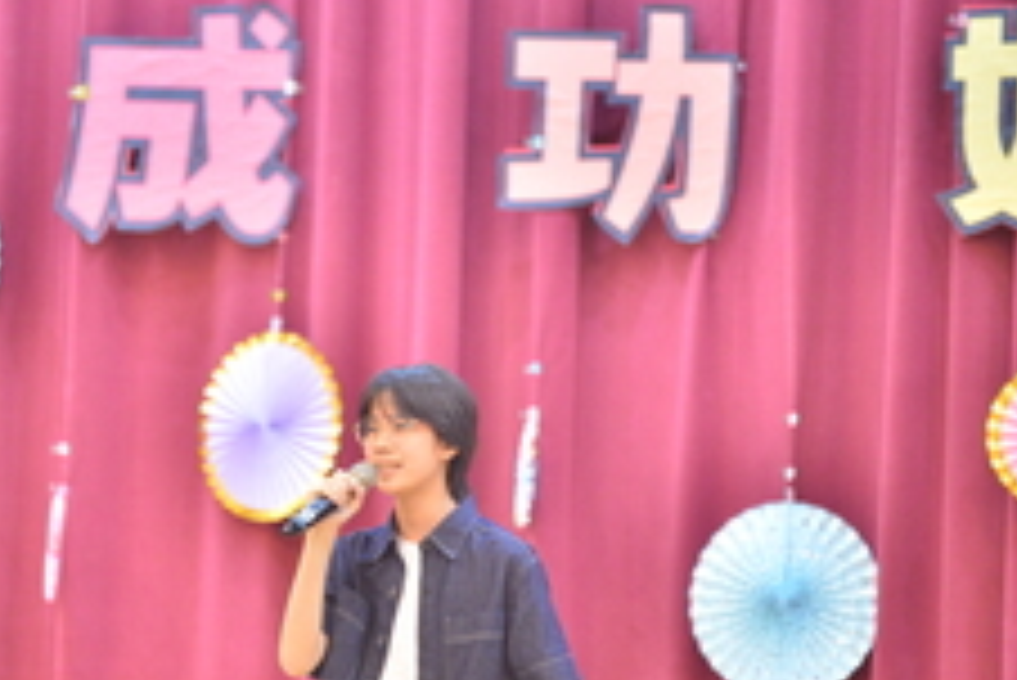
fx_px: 10007
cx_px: 279
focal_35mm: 354
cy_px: 349
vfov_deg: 3.9
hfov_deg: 5.8
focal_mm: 200
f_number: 2.8
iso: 3200
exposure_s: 1/160
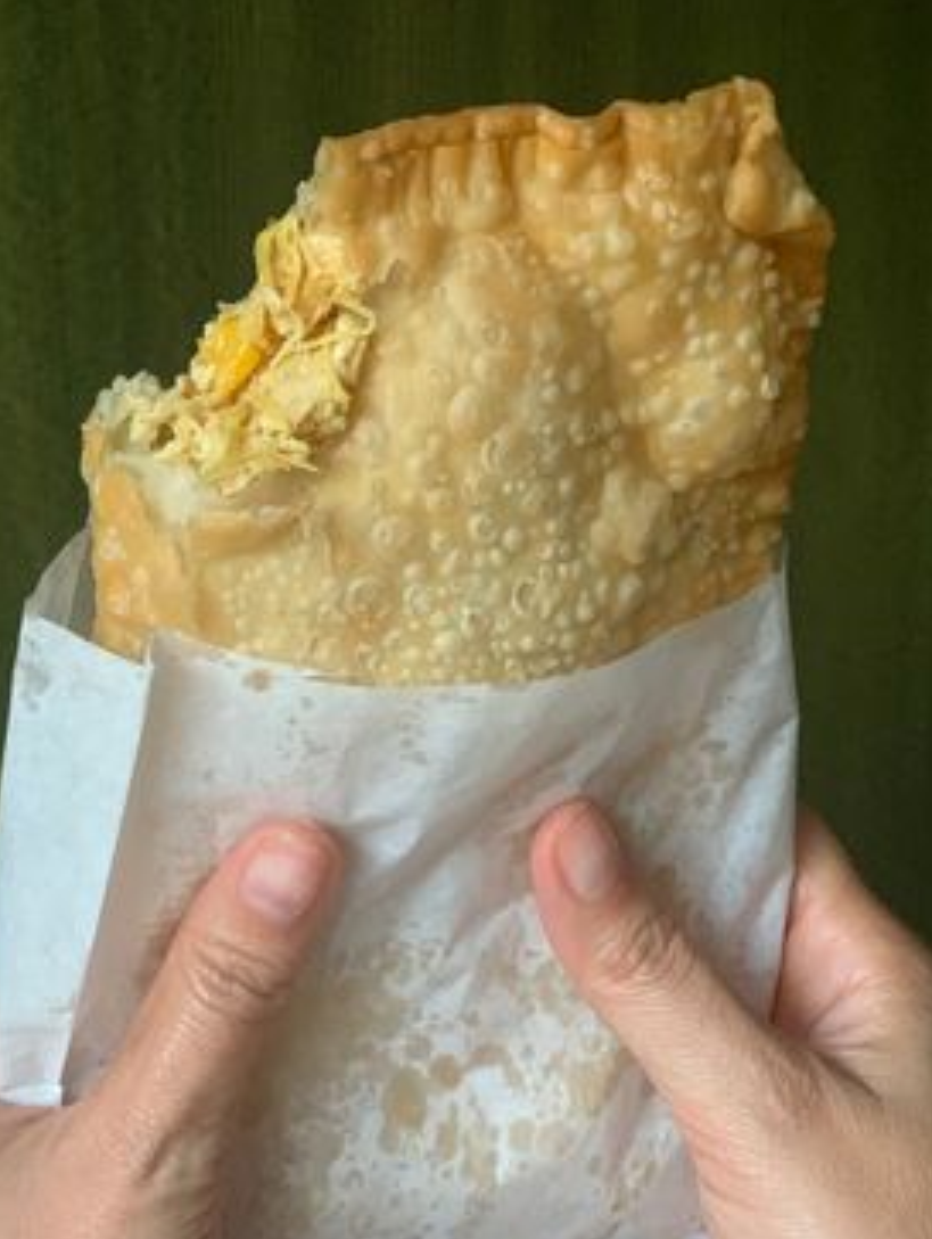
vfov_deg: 31.6
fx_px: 2186
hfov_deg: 24.0
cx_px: 399
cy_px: 577
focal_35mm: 61
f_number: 2.4
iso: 400
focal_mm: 6
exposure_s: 1/42
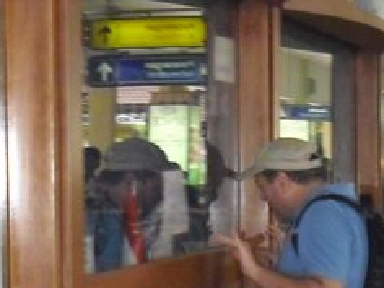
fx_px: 1830
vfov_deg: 8.9
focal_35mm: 165
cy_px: 285
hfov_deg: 12.0
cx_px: 260
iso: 400
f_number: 2.8
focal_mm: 6.2
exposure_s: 1/60
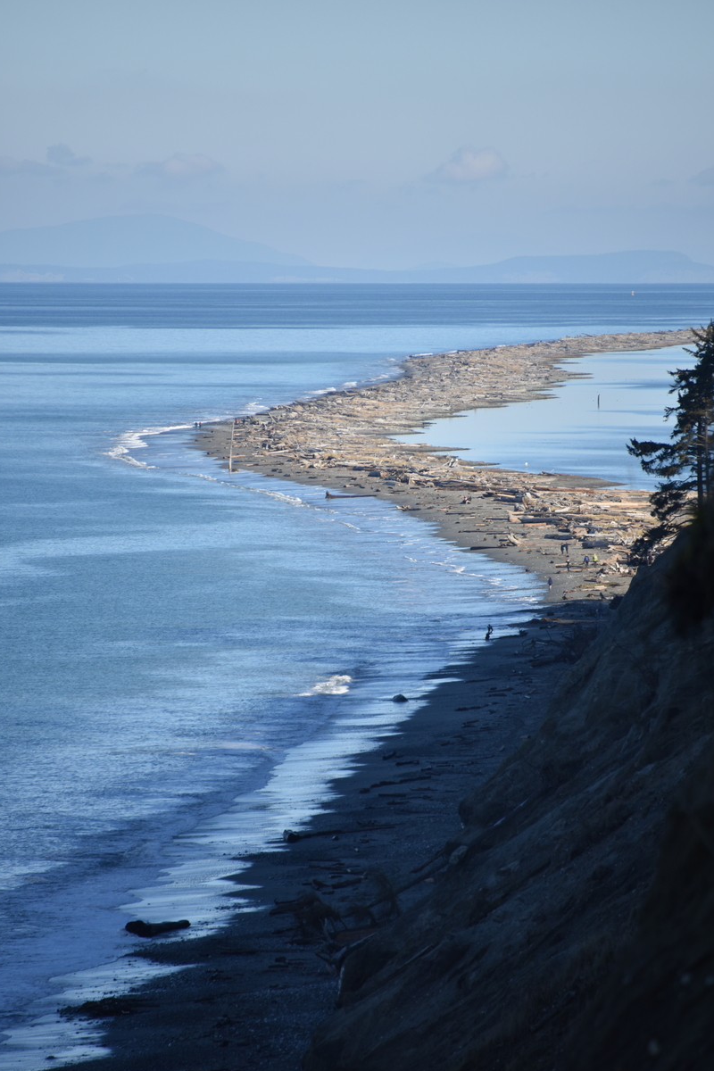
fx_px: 9519
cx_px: 369
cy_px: 560
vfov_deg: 6.4
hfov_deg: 4.3
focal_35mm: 320
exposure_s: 1/640
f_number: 5.6
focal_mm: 300
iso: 140
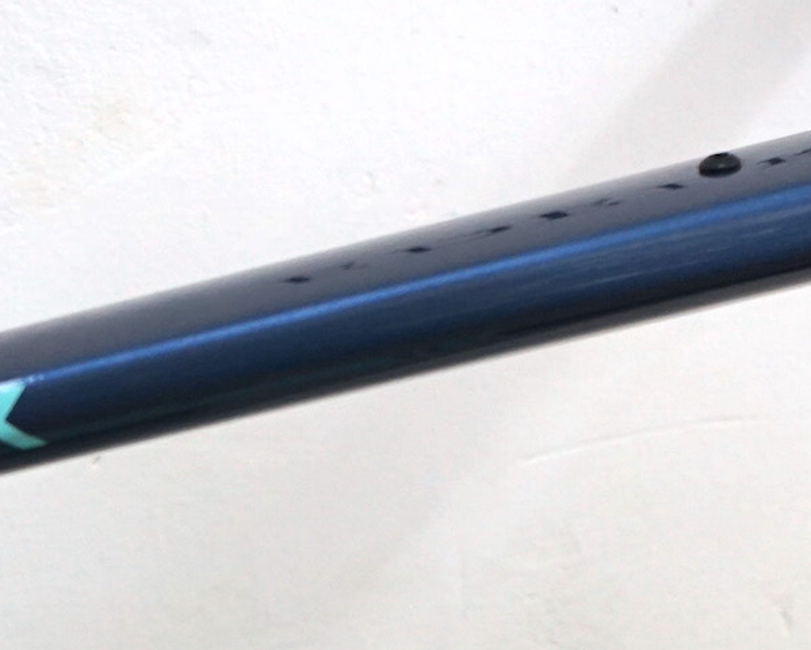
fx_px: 3555
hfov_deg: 13.0
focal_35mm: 148
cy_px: 703
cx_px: 509
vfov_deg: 10.3
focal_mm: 43
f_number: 4.5
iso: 1000
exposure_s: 1/160
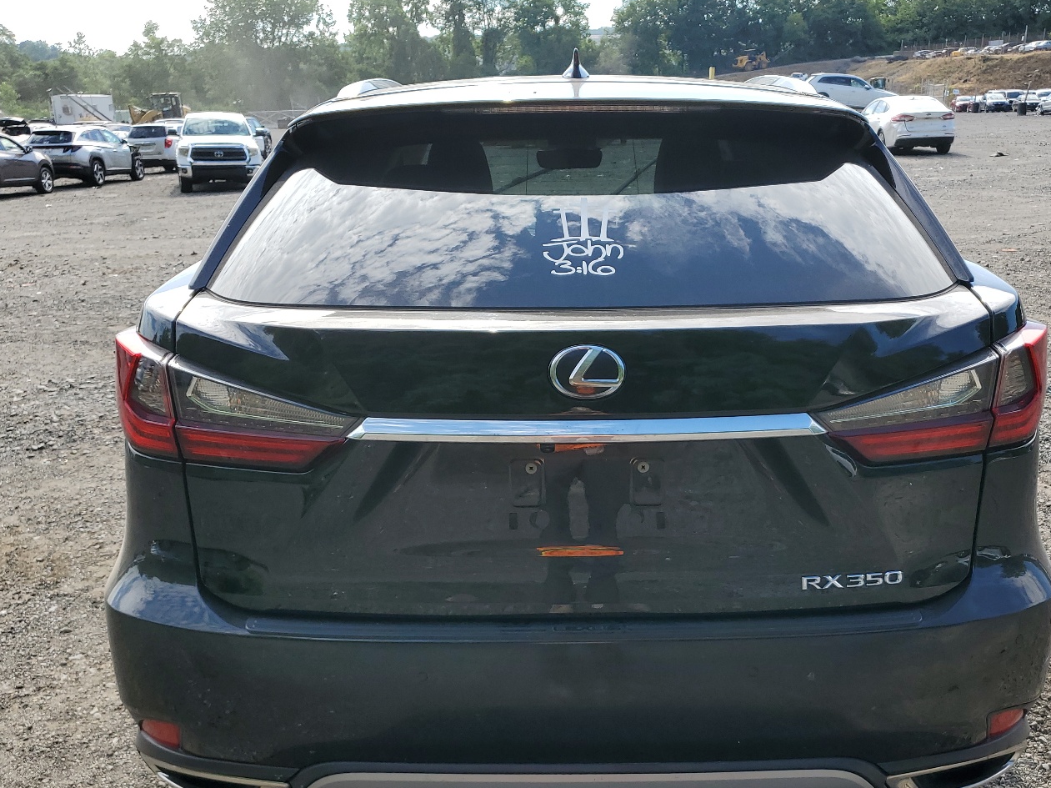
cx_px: 587
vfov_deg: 42.8
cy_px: 454
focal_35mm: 33
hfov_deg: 55.2
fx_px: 1002
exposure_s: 1/1250
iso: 50
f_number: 1.5
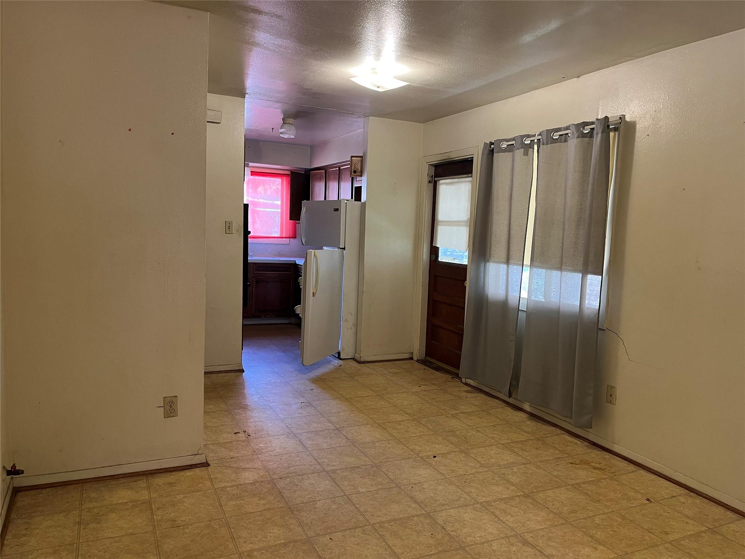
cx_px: 372
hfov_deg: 67.3
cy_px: 280
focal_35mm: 26
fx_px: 560
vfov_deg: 53.1
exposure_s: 1/60
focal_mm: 5.1
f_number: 1.6
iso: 160
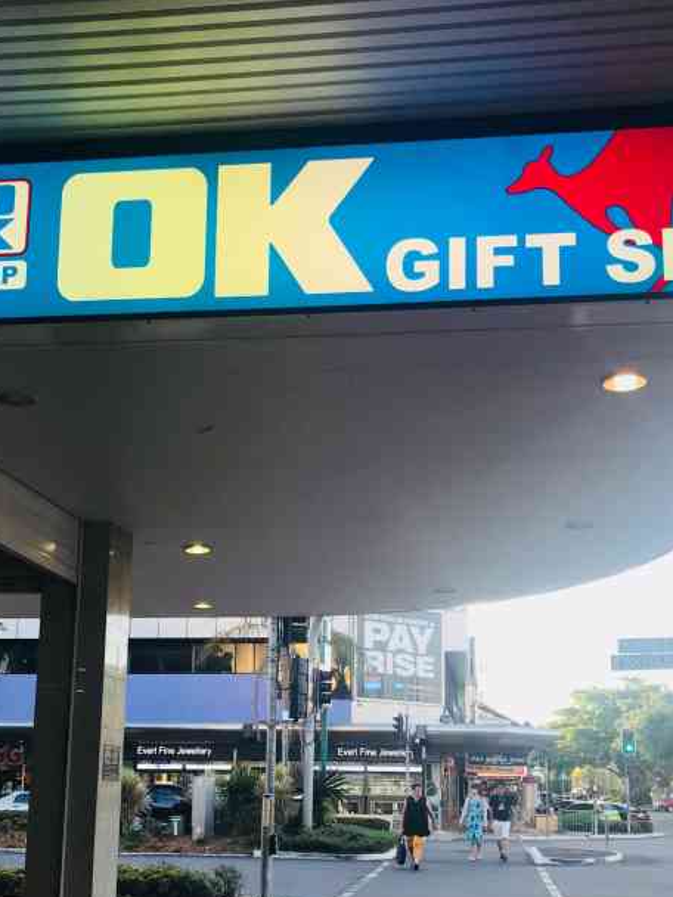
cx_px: 342
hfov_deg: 33.6
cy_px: 614
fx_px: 1115
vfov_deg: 43.1
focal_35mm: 43
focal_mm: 3.99
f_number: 1.8
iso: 20
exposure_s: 1/216
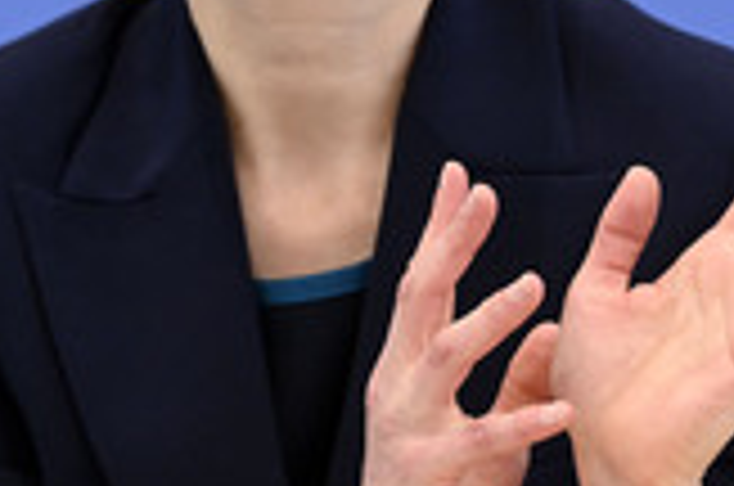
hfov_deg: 6.7
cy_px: -36
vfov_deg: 4.4
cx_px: 349
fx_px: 6308
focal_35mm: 310
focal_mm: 112
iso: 4000
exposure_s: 1/1250
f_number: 4
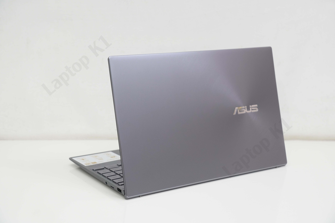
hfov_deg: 33.4
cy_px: 112
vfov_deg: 22.6
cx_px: 168
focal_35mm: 60
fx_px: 558
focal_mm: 40
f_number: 4.5
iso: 800
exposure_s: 1/50
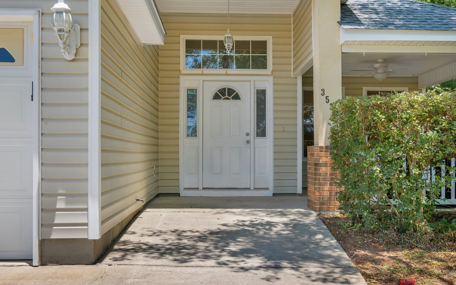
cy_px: 147
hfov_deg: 52.7
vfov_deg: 34.4
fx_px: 460
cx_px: 228
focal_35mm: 37
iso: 250
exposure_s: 1/1250
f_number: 7.1
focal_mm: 24
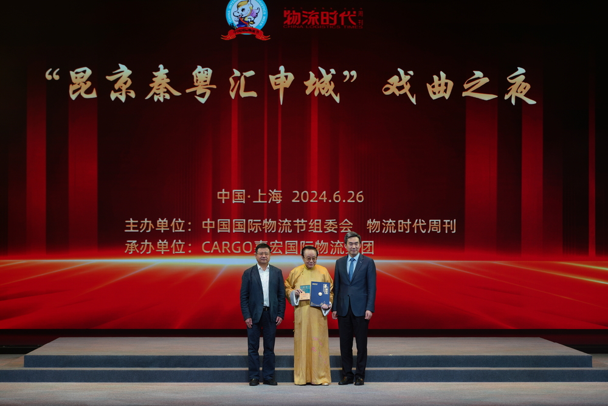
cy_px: 203
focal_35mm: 91
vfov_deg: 15.0
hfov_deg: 22.4
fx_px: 1537
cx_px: 304
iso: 160
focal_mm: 91
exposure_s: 1/160
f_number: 4
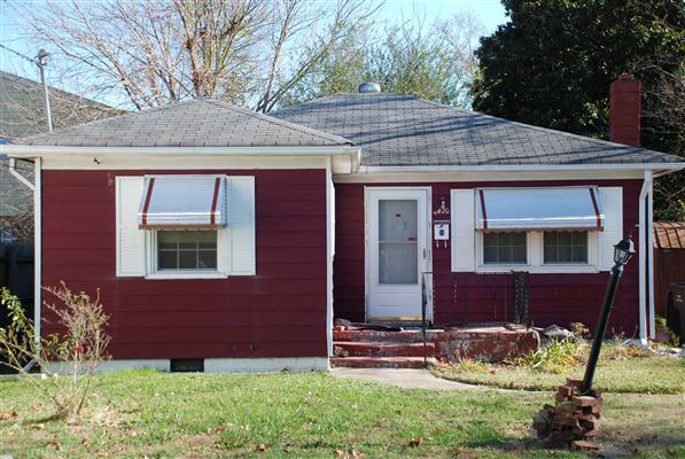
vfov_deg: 22.7
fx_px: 1143
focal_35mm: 60
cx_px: 342
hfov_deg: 33.4
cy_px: 230
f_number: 5.6
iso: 100
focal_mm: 40
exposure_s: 1/125
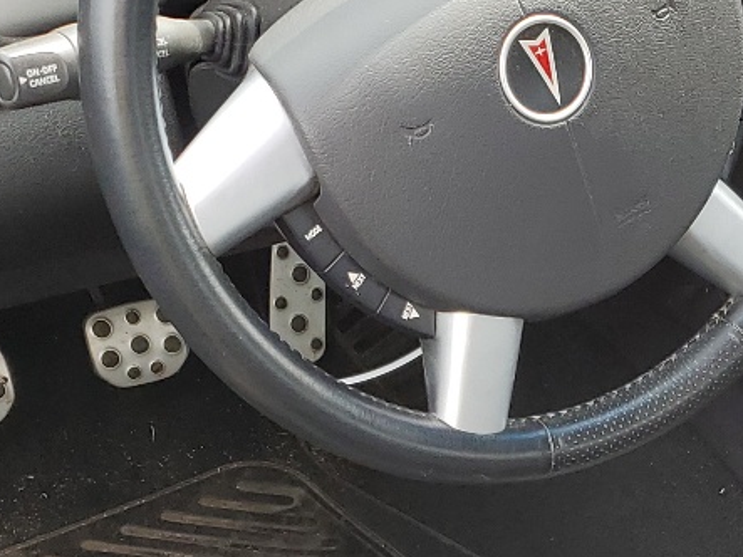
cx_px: 703
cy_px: 587
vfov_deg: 15.4
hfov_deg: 20.4
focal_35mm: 94
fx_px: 2017
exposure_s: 1/227
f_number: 1.5
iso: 50
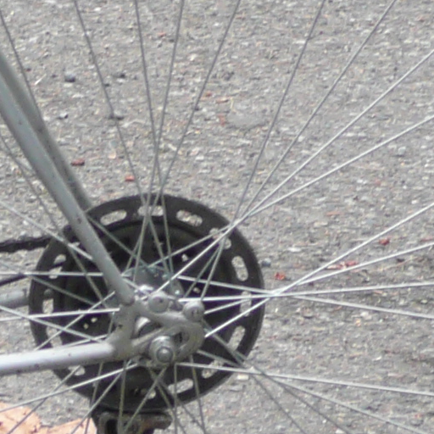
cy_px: -55
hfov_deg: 3.7
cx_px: -575
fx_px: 6695
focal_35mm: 472
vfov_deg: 3.7
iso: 100
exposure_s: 1/80
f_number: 4.7
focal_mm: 14.7
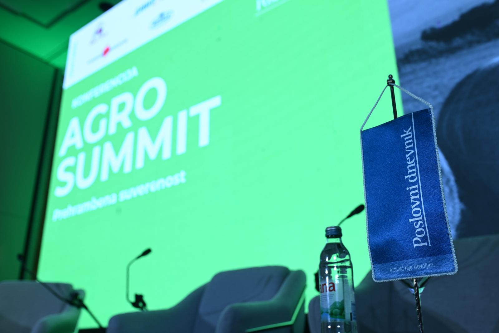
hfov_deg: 54.4
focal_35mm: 35
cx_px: 250
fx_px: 485
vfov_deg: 37.9
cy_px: 166
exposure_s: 1/100
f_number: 6.3
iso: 400
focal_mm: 35
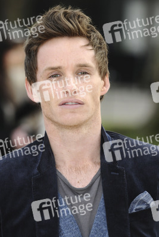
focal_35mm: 300
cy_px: 118
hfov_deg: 4.6
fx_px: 1986
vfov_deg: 6.9
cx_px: 80
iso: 320
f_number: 5
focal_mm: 200
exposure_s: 1/250
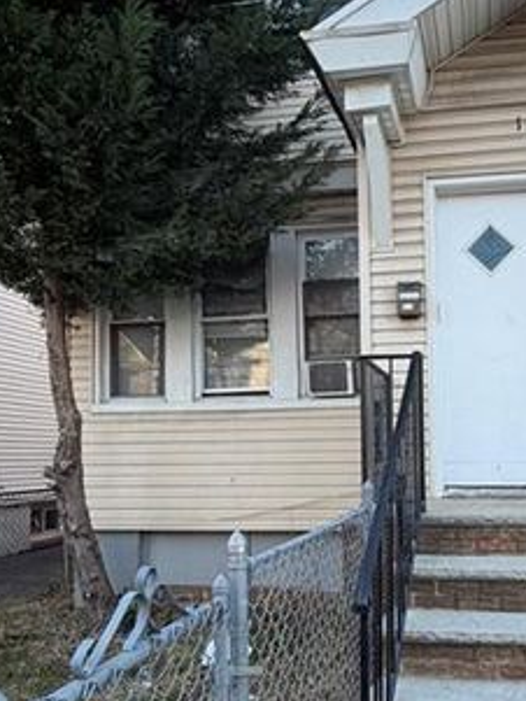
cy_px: 439
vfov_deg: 57.6
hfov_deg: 43.3
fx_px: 628
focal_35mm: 31
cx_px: 421
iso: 64
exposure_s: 1/121
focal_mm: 2.22
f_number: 2.2
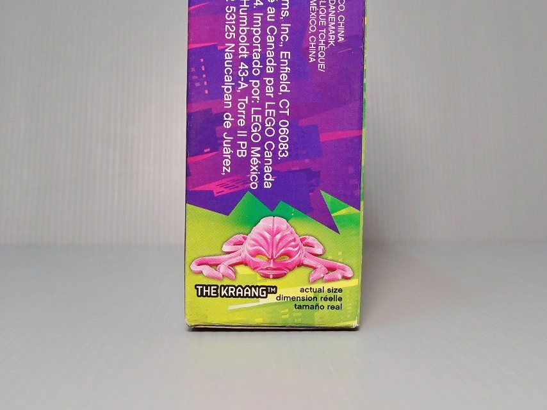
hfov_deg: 63.5
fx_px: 442
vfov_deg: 49.7
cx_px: 274
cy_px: 205
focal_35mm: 28
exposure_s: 1/40
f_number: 2.8
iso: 160
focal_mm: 6
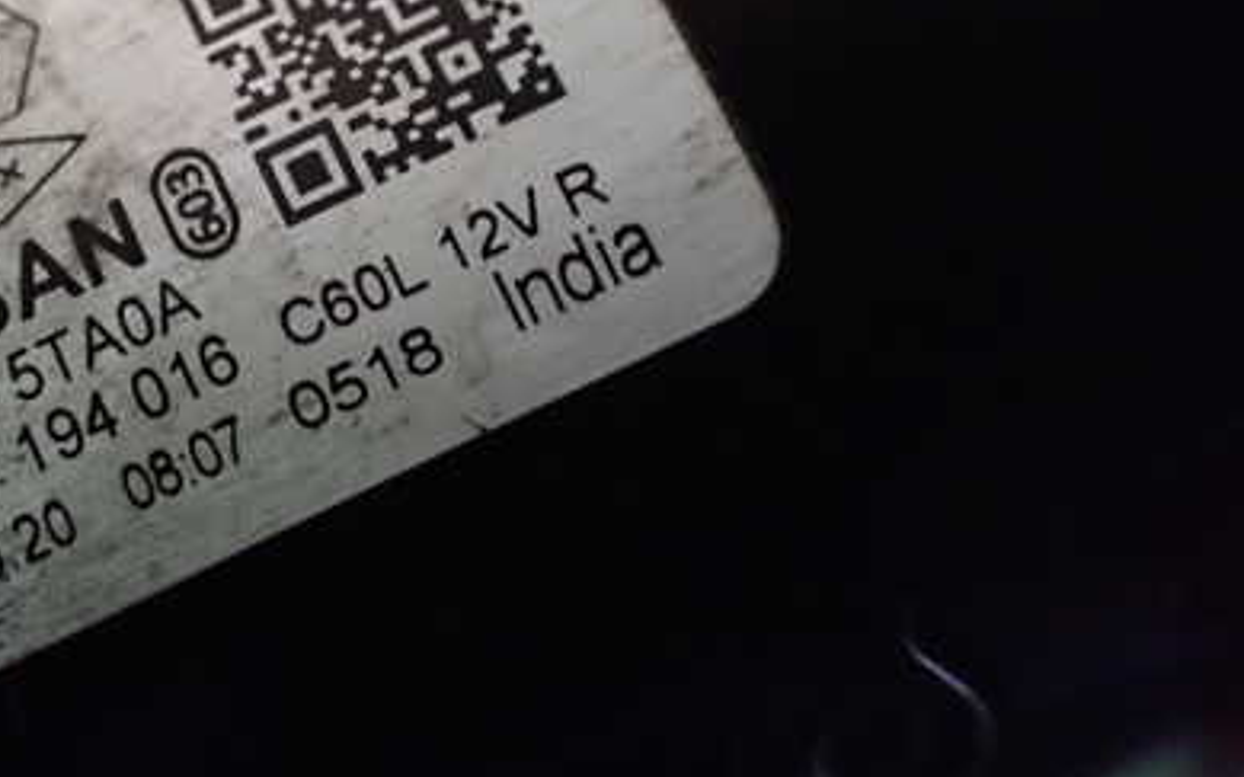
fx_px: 1661
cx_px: 320
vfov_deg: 26.1
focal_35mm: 49
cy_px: 227
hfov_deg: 40.0
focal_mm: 5.4
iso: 1250
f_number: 2.3
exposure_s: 1/30
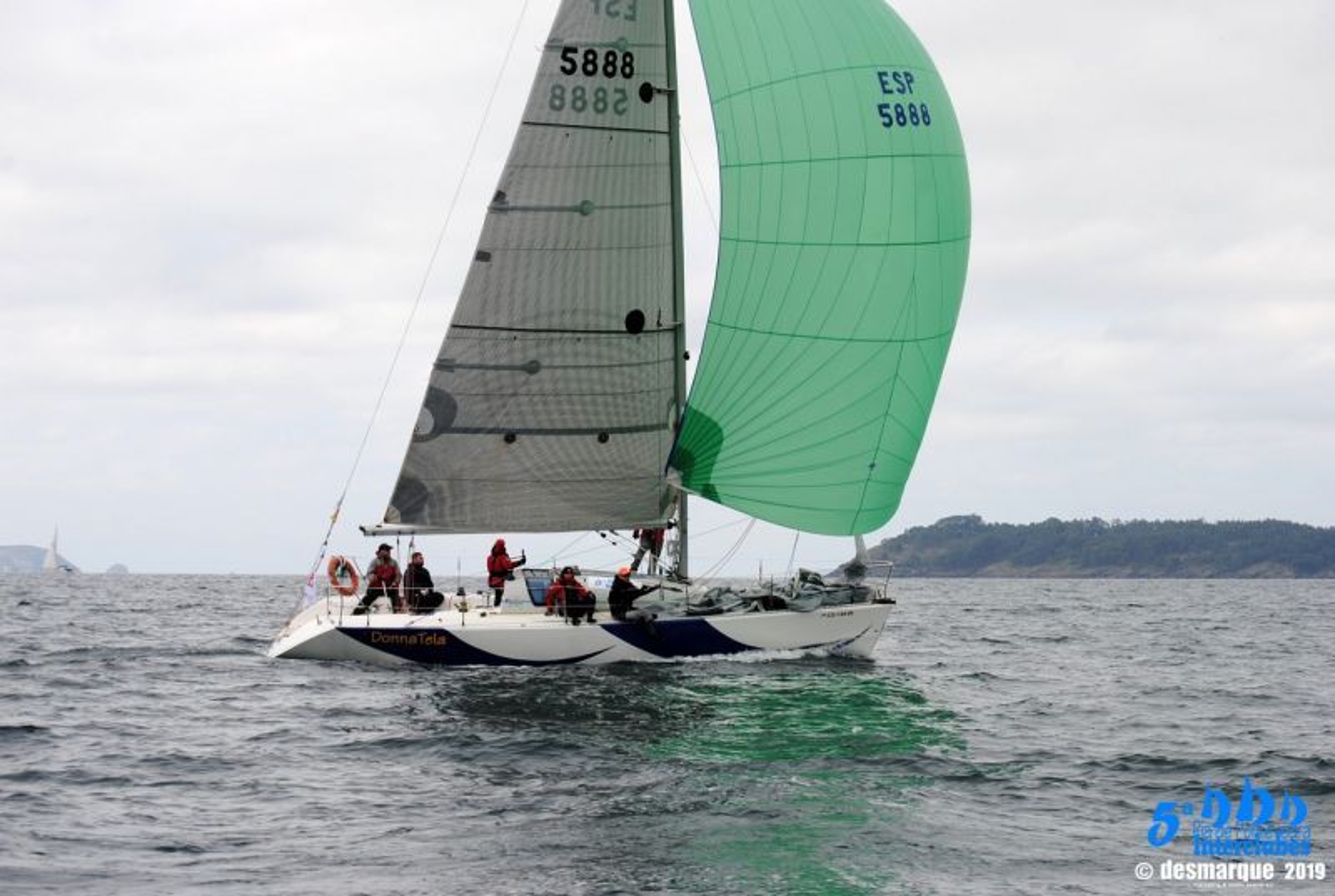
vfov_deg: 16.6
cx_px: 668
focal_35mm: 82
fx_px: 3066
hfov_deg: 24.6
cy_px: 448
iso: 100
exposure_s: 1/250
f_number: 8
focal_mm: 55
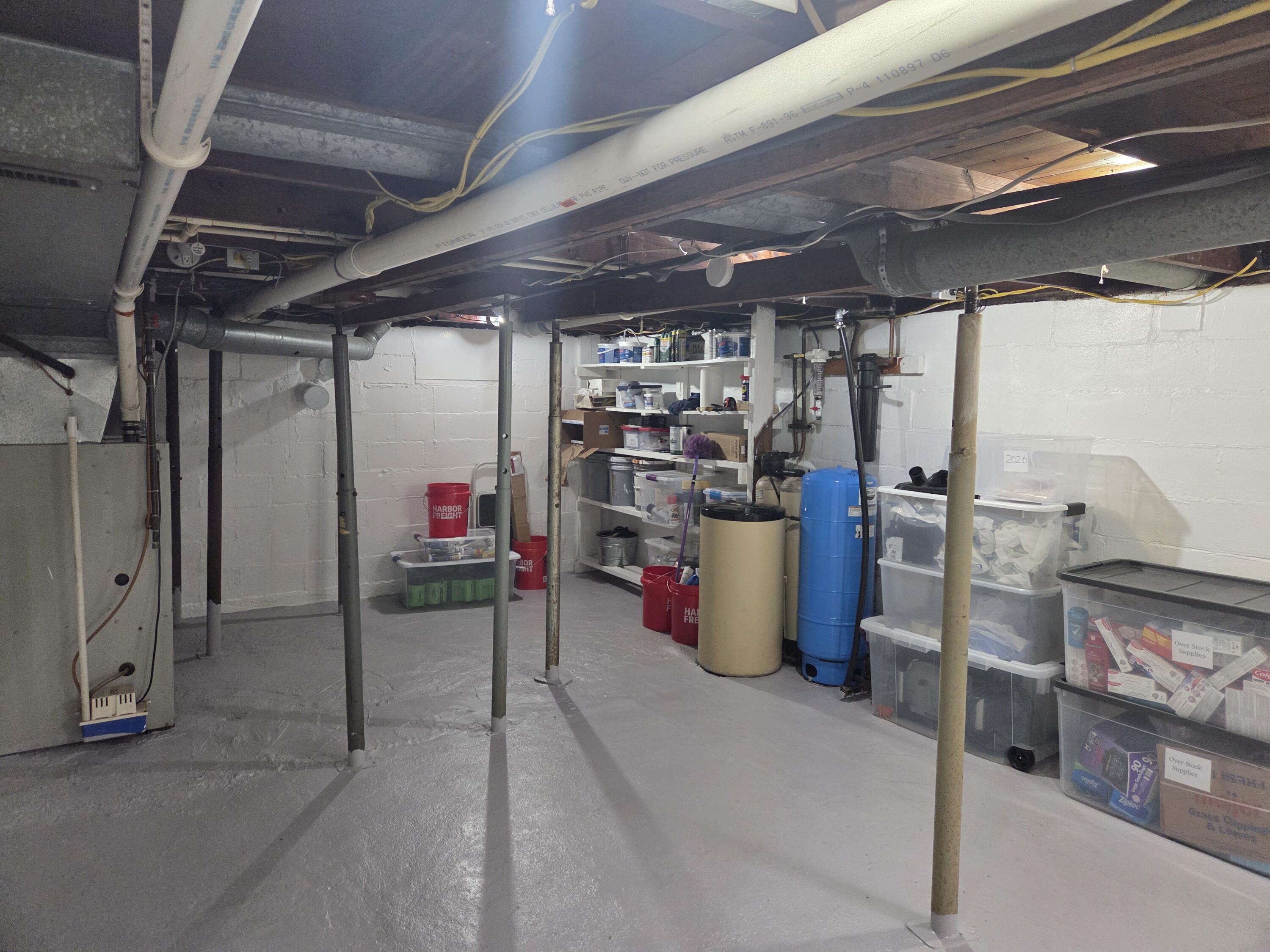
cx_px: 635
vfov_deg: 58.9
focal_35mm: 23
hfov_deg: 73.9
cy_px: 476
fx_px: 844
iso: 500
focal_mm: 5.4
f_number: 1.8
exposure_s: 1/120
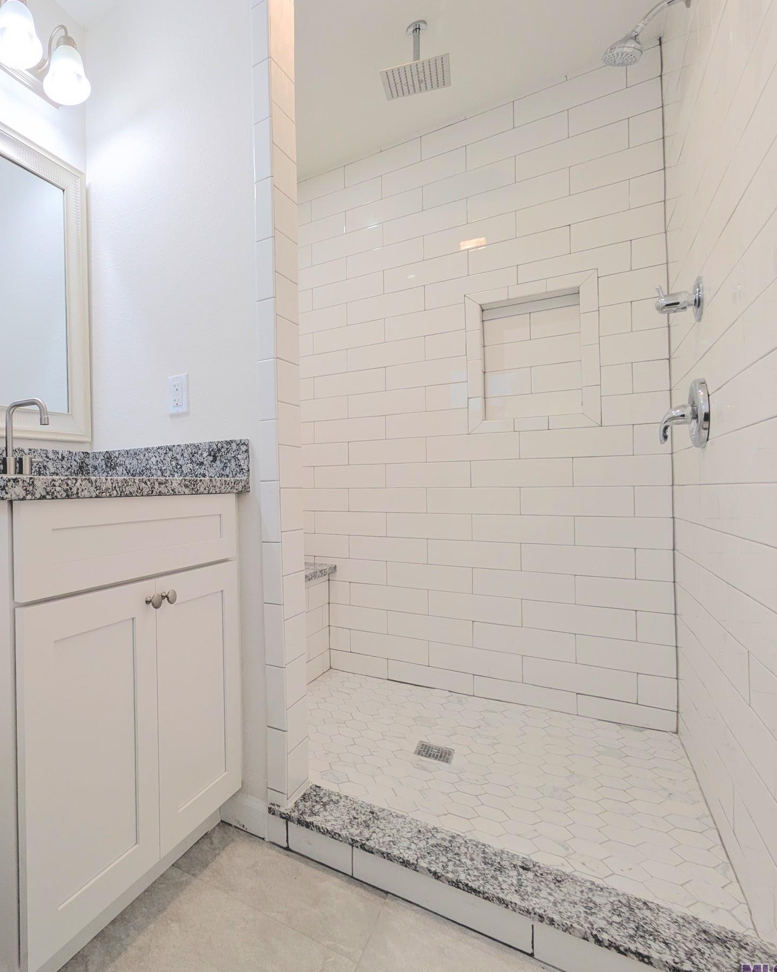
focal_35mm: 19
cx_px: 145
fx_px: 546
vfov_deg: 83.3
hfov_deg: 64.0
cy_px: 488
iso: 49
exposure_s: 1/158
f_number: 2.2
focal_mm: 1.83
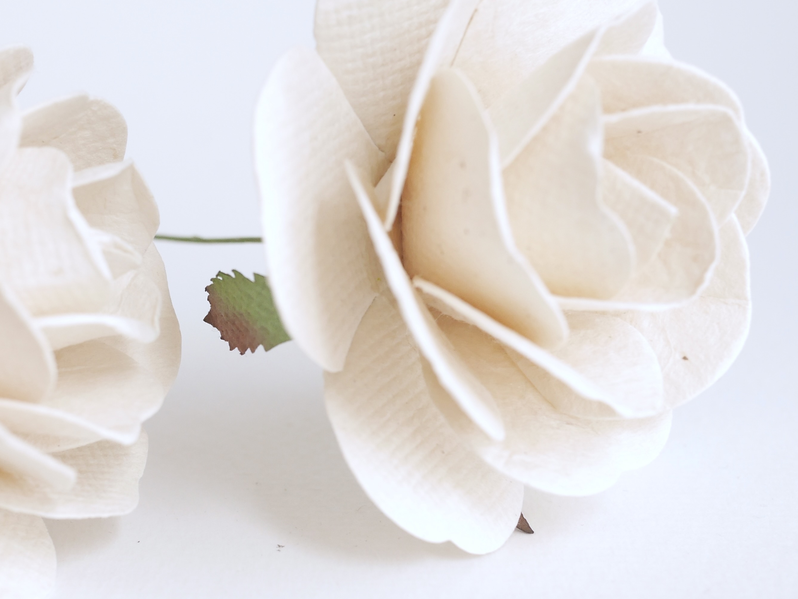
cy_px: 333
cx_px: 308
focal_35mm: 69
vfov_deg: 21.3
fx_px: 1591
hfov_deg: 28.1
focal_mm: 20
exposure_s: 1/60
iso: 800
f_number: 4.5
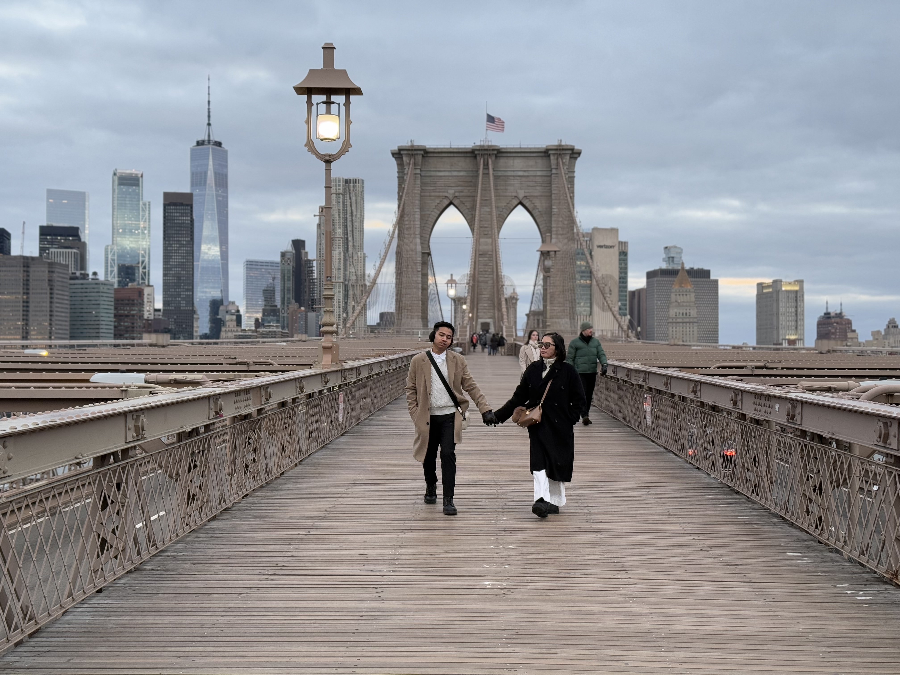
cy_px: 338
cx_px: 450
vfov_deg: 30.3
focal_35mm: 48
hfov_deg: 39.7
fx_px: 1248
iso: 100
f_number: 1.78
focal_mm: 6.76
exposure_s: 1/87
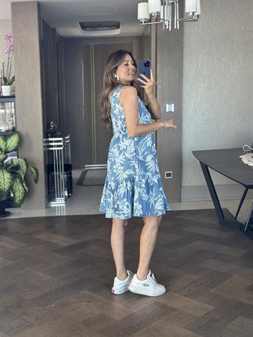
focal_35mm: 48
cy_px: 168
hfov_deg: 30.3
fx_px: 467
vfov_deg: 39.6
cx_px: 126
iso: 125
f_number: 1.78
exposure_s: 1/82
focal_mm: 6.86
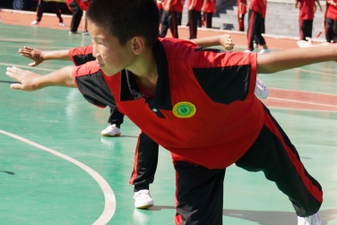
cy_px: 121
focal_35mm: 110
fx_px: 1030
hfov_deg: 18.6
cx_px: 181
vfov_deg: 12.5
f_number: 8
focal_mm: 69
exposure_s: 1/200
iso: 100
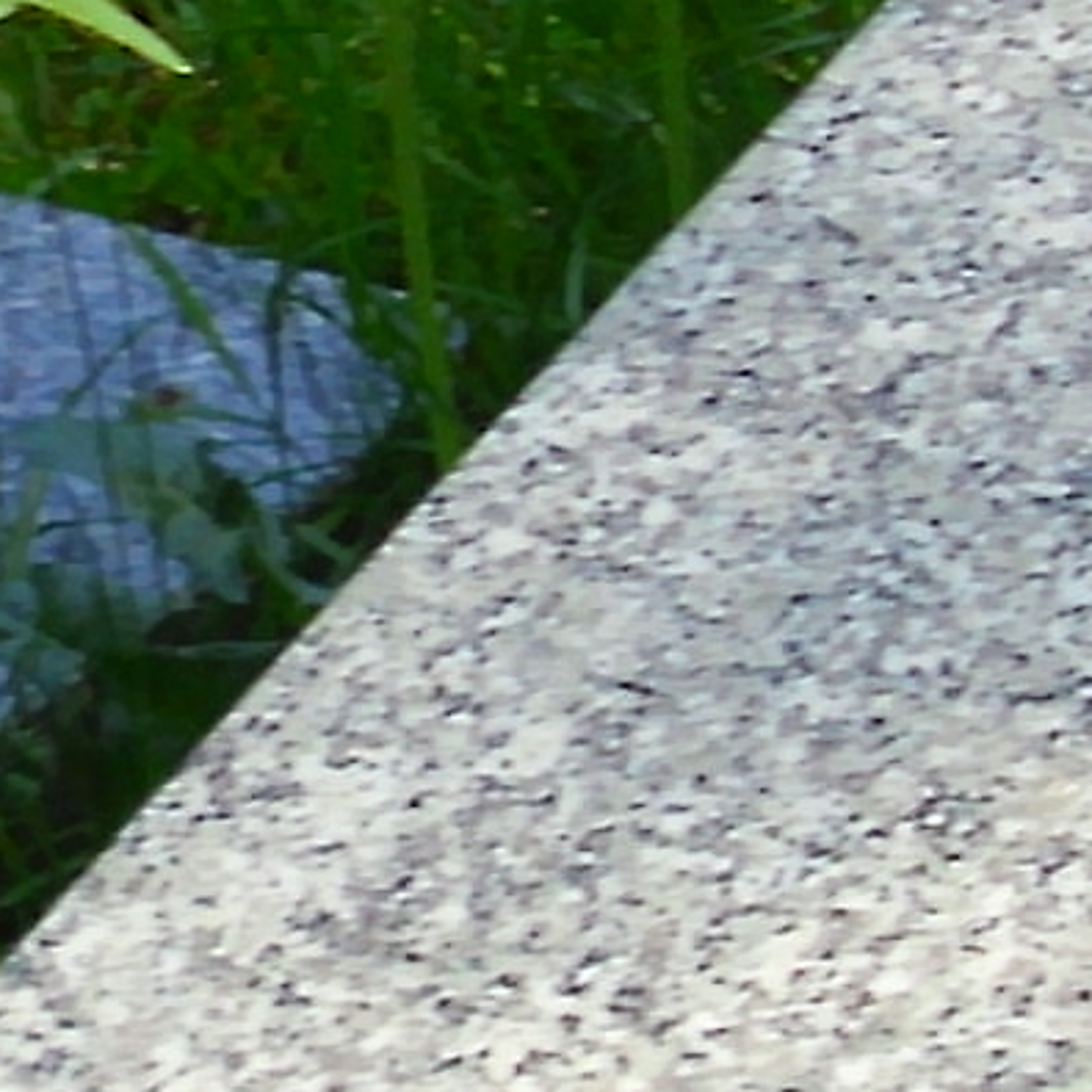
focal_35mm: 286
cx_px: 1800
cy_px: 365
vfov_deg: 6.1
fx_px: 10207
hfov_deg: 6.0
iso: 50
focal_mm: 6.2
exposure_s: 1/133
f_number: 3
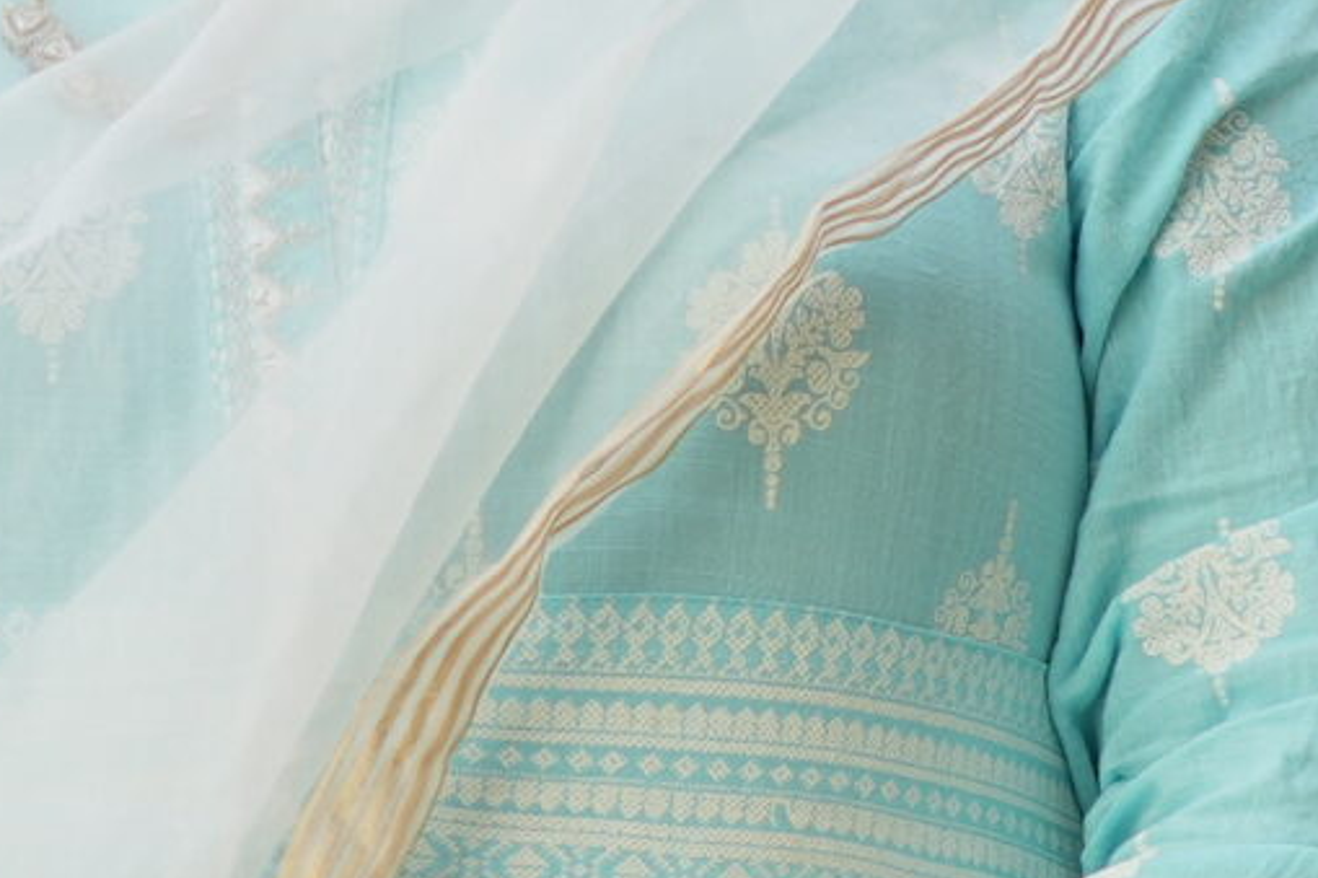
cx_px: 3
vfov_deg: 2.1
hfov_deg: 3.2
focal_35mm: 639
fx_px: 23386
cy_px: -53
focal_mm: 85
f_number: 2.2
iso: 125
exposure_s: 1/500
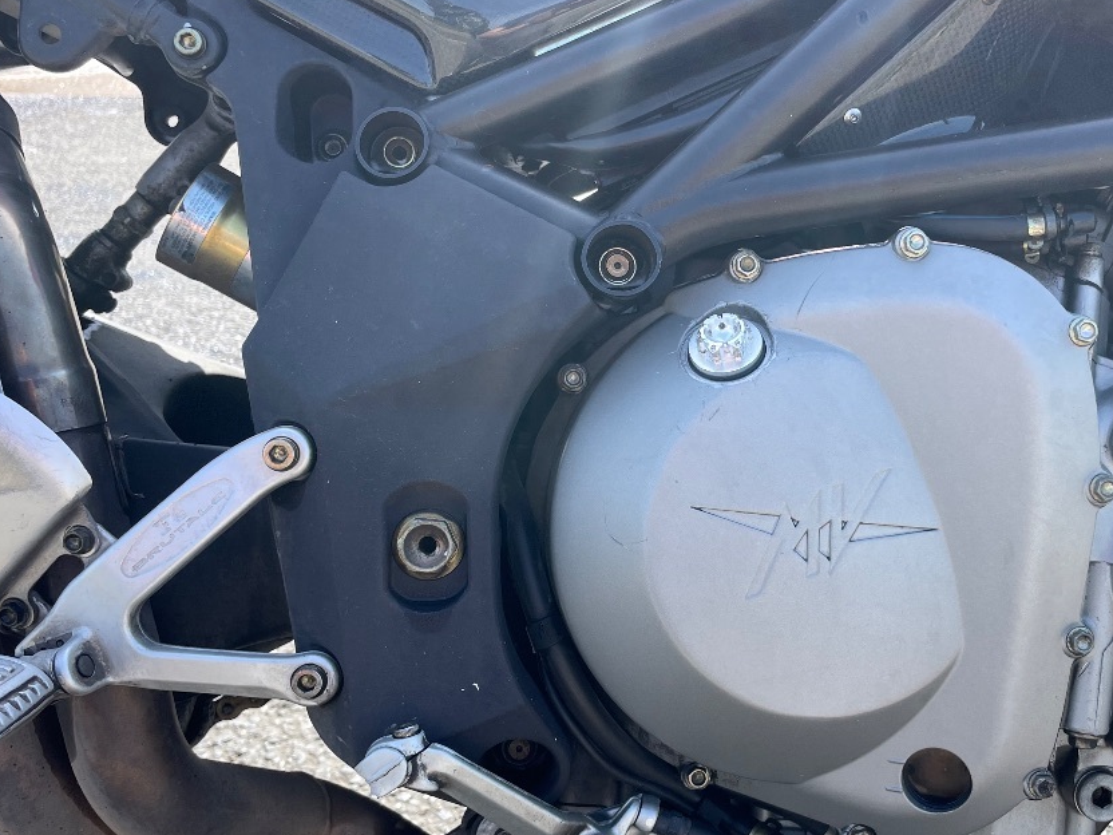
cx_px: 730
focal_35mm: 40
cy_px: 415
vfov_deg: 36.0
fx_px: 1286
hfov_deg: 46.2
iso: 32
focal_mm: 4.2
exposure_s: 1/673
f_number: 1.6
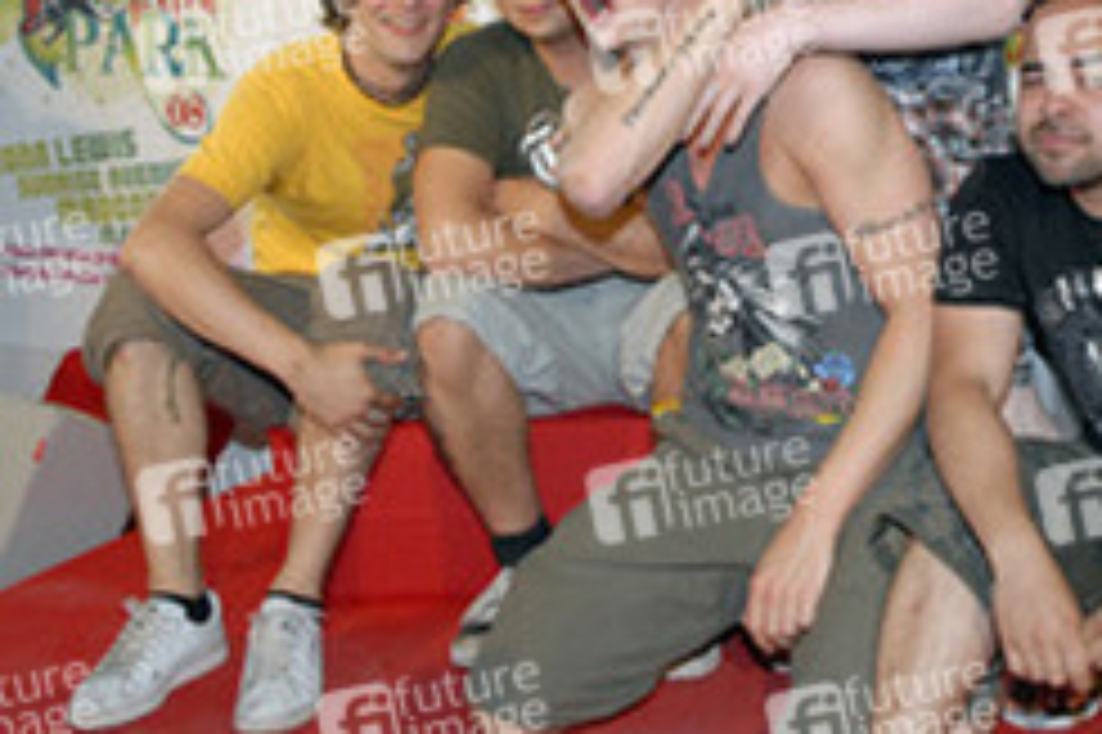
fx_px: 1682
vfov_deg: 24.2
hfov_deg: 35.8
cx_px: 756
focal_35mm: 55
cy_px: 153
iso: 640
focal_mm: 20
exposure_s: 1/125
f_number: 6.3
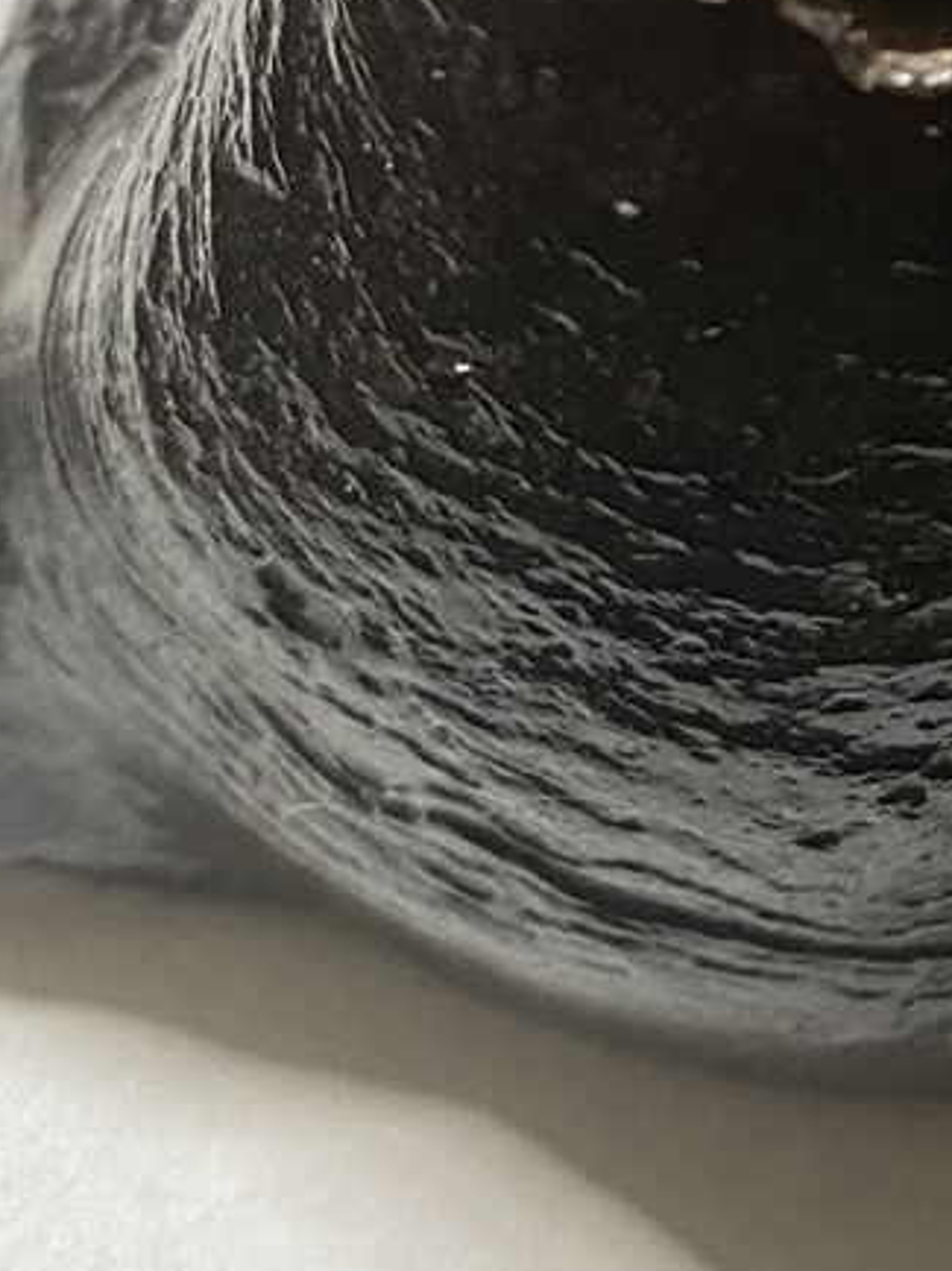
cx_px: 1734
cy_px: -348
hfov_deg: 11.6
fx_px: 4331
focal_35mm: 118
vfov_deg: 15.9
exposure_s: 1/60
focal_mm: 4.25
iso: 160
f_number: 1.8
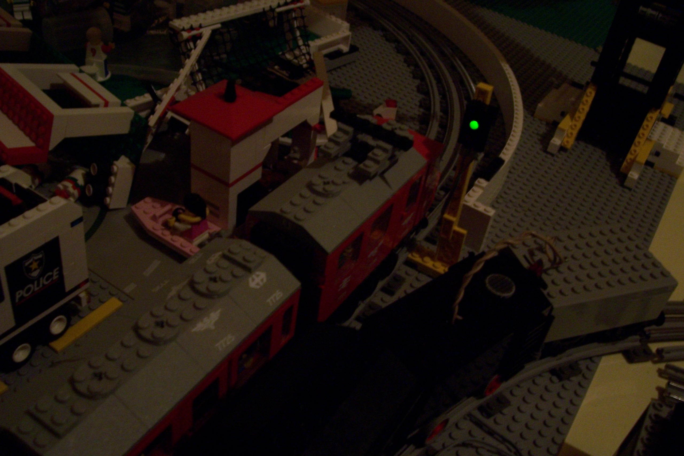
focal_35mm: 34
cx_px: 342
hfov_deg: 55.8
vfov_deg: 38.9
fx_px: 646
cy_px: 228
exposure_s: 1/8
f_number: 2.7
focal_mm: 5.6
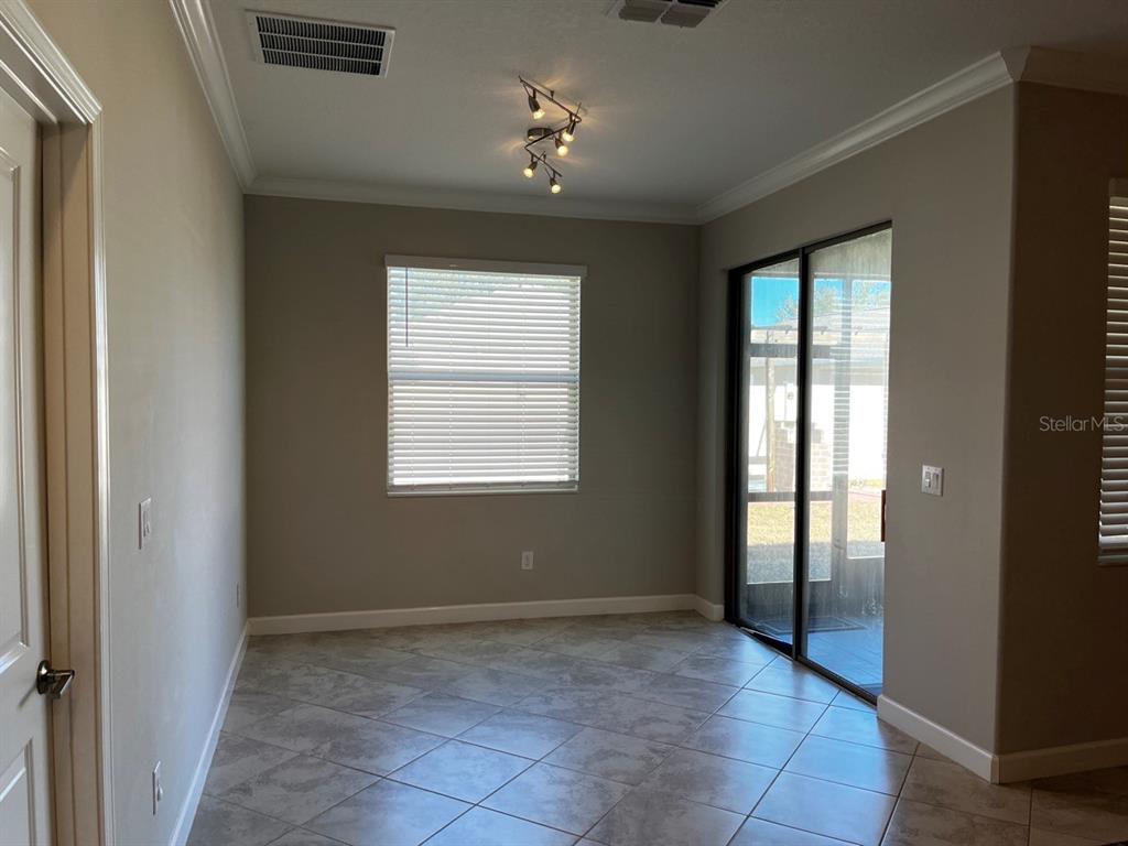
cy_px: 423
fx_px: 847
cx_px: 564
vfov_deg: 53.1
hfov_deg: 67.3
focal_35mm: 26
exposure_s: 1/162
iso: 64
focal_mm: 5.1
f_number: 1.6
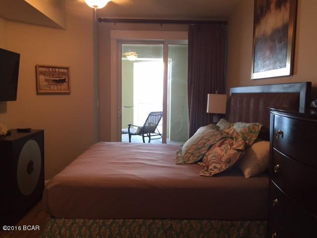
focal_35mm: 29
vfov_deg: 48.2
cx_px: 158
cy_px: 119
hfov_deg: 61.7
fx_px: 266
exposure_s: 1/30
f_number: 2.2
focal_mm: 4.15
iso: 125
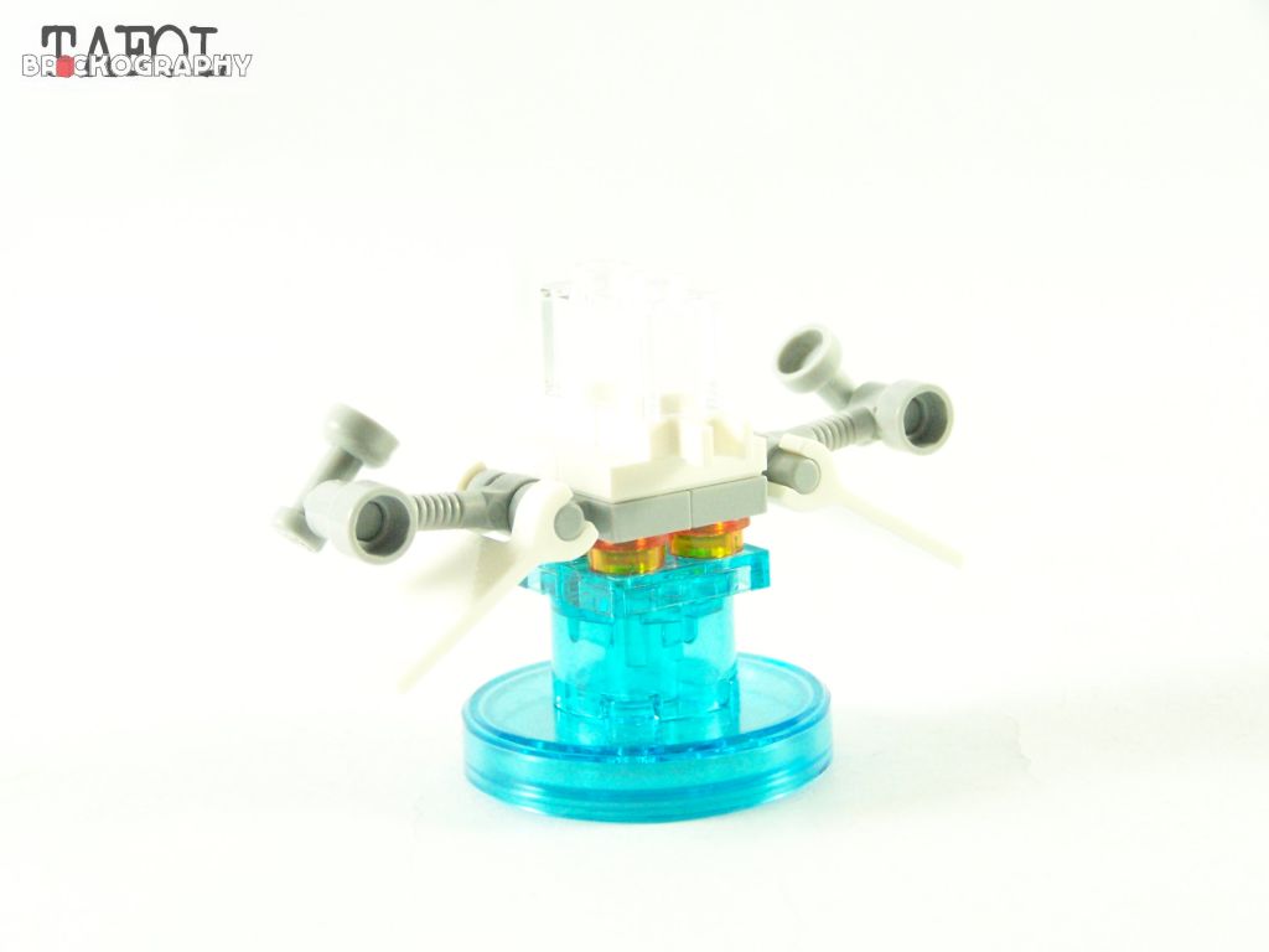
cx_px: 634
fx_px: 3446
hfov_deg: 20.9
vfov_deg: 15.7
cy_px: 476
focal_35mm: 94
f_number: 3.6
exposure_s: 1/60
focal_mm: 15.6
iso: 400
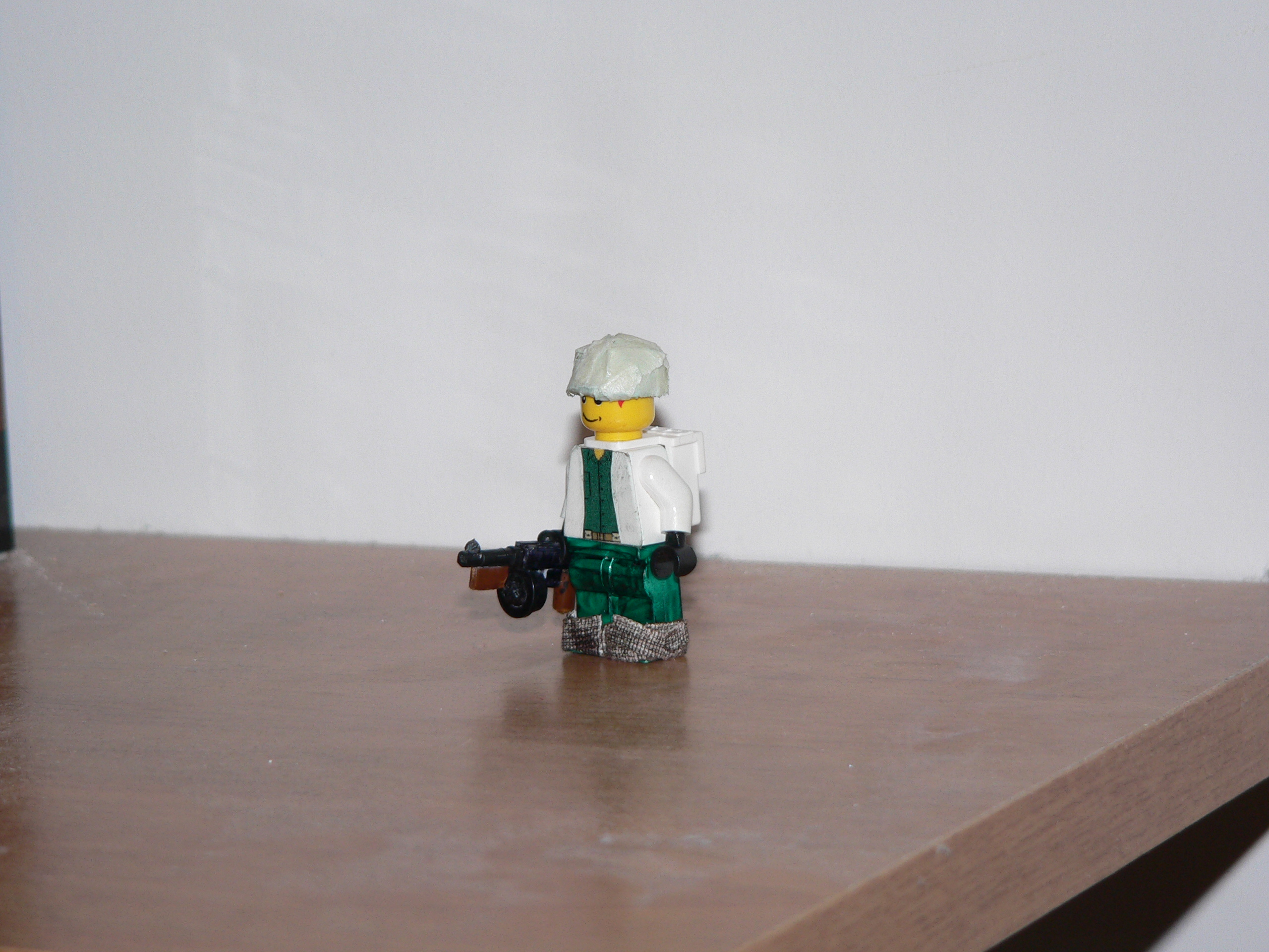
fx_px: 4656
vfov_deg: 11.7
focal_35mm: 127
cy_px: 476
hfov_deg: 15.5
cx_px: 634
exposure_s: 1/60
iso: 100
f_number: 2.8
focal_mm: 21.2
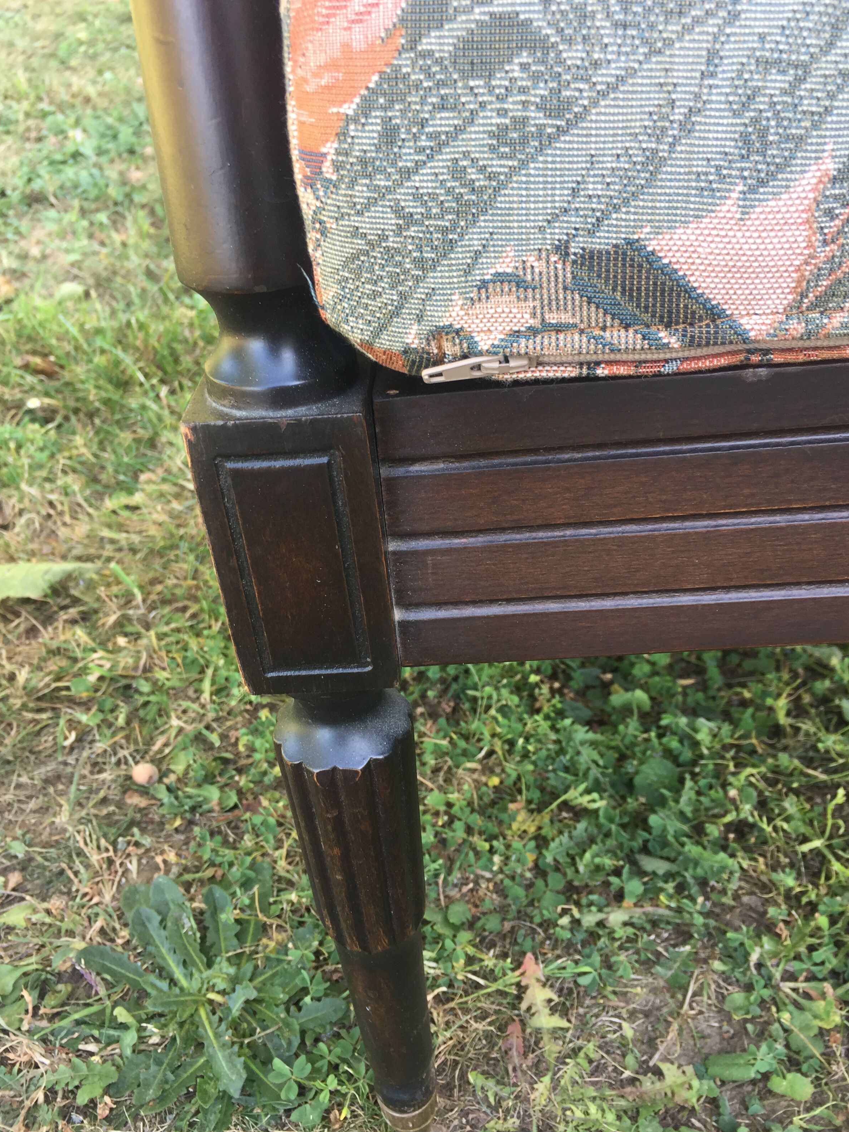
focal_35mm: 30
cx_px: 432
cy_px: 562
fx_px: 981
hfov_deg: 46.8
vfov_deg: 60.0
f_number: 2.2
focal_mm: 4.15
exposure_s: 1/50
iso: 32
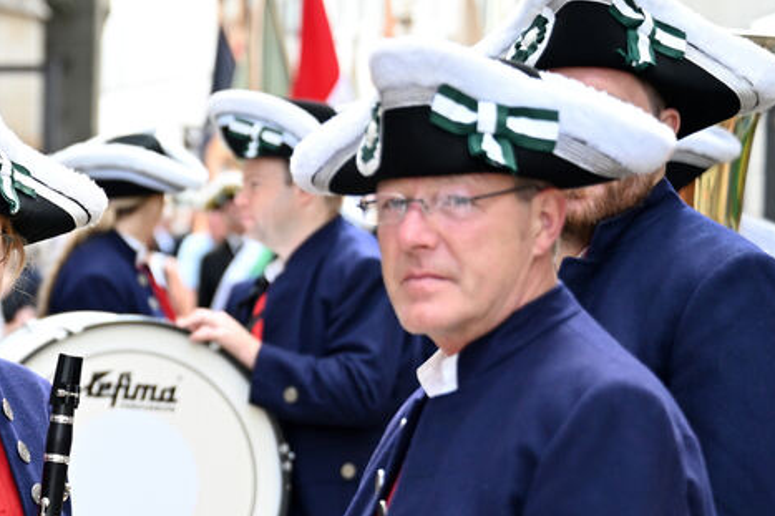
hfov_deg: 12.1
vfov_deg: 8.2
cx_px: -96
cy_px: 411
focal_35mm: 167
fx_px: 3594
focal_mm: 65
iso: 800
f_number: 2.8
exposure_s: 1/1000
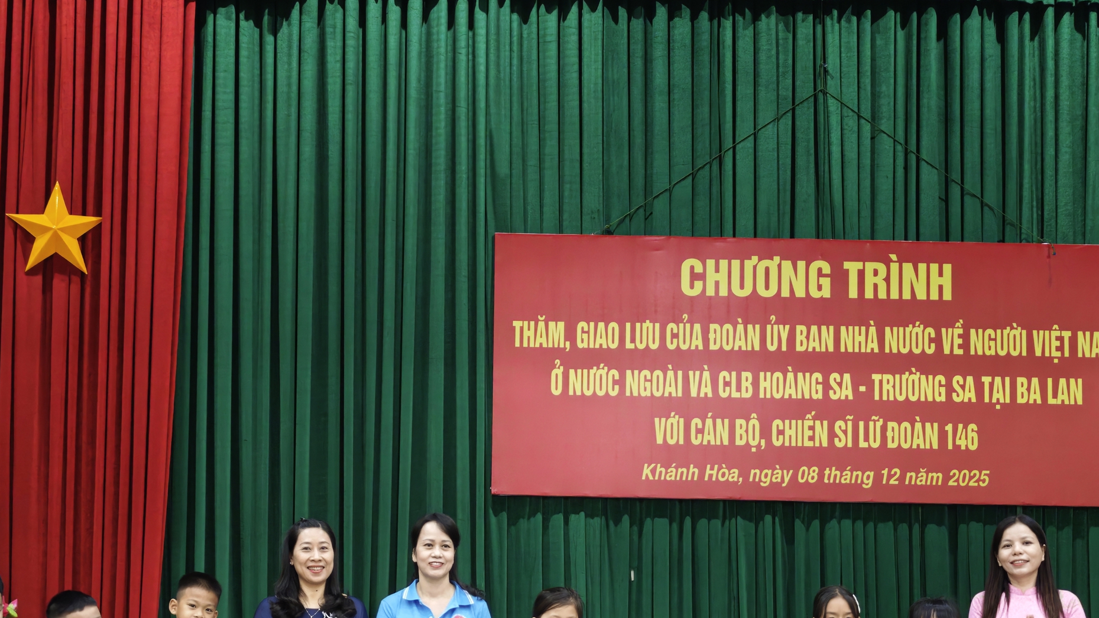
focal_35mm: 69
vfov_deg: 17.3
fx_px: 2011
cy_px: 515
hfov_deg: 30.5
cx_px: 445
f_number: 1.63
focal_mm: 8.72
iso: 1250
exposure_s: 1/33.3
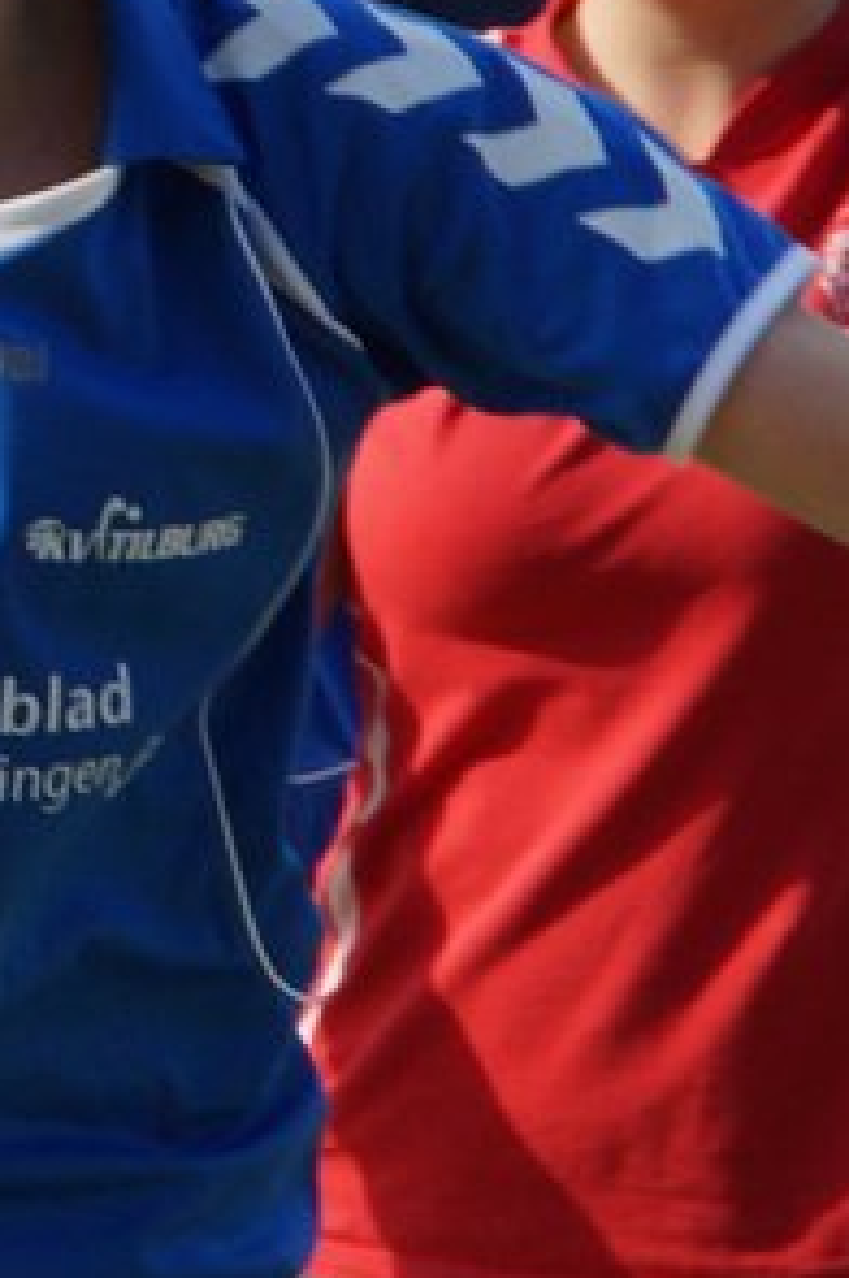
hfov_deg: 1.9
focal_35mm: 704
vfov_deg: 2.9
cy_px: 351
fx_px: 24951
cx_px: -331
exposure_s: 1/500
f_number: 9
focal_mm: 135
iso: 320
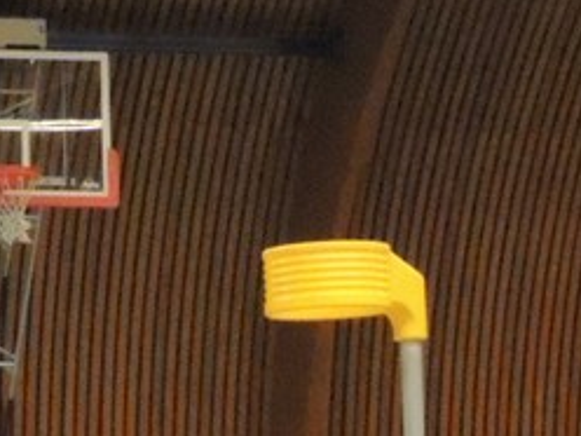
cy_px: 778
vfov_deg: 6.4
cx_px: -103
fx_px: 3810
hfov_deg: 8.6
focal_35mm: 227
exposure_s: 1/100
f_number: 3.7
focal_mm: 9.8
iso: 3200
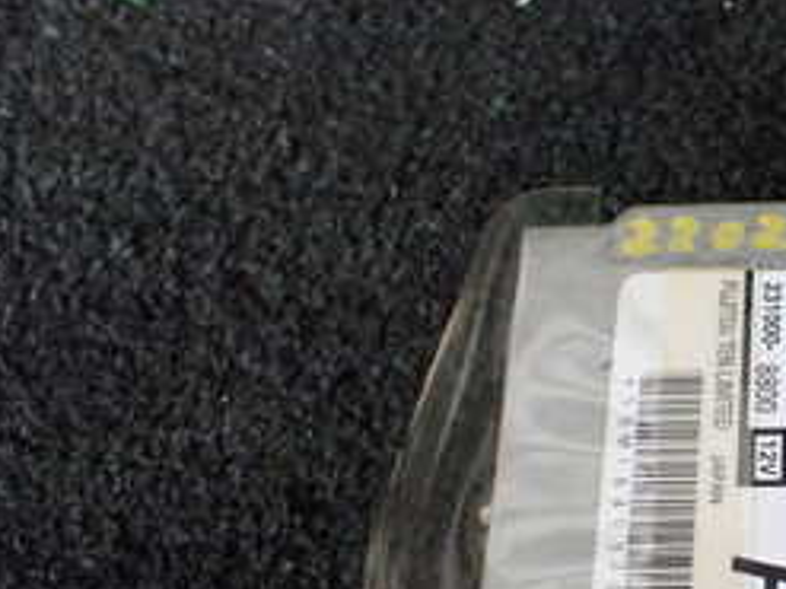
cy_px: 532
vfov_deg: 19.8
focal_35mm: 73
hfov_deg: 24.7
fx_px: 1657
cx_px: 885
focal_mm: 5.4
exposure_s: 1/125
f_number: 2.3
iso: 320
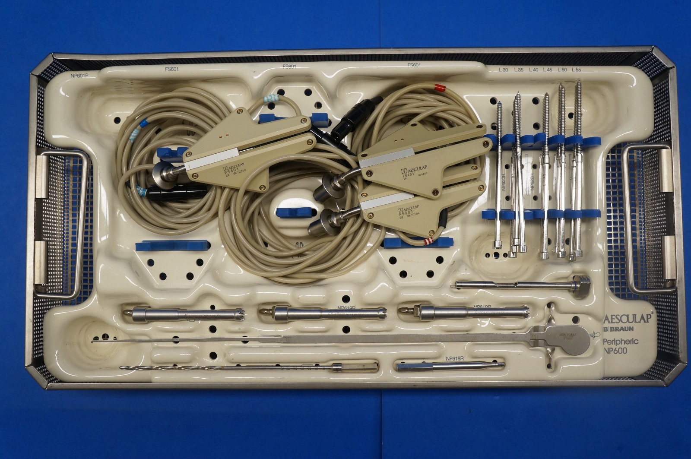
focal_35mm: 32
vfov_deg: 41.6
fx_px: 604
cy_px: 230
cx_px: 346
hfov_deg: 59.5
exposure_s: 1/125
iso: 400
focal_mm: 21
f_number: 5.6
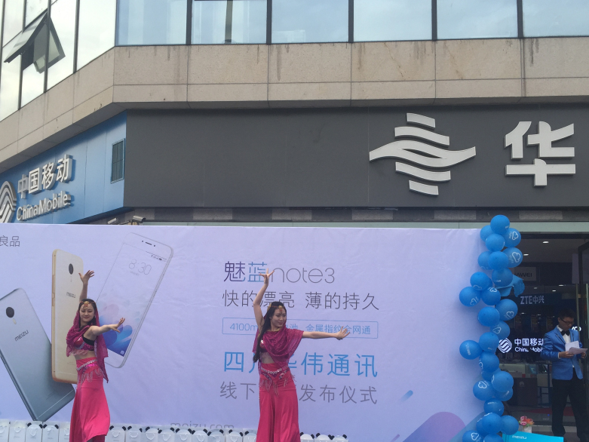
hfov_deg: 48.9
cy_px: 279
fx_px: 647
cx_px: 279
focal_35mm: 38
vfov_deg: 37.5
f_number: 2.2
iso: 32
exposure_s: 1/430
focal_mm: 4.15
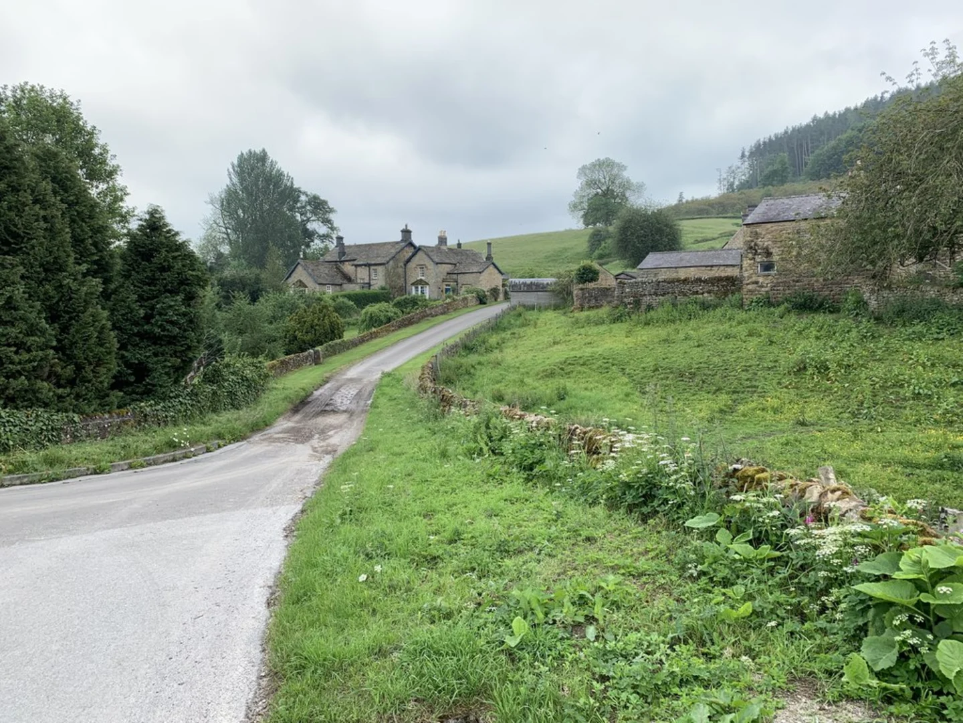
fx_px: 723
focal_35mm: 26
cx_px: 482
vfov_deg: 53.1
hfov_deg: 67.3
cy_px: 362
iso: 25
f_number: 1.8
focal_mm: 4.25
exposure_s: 1/376
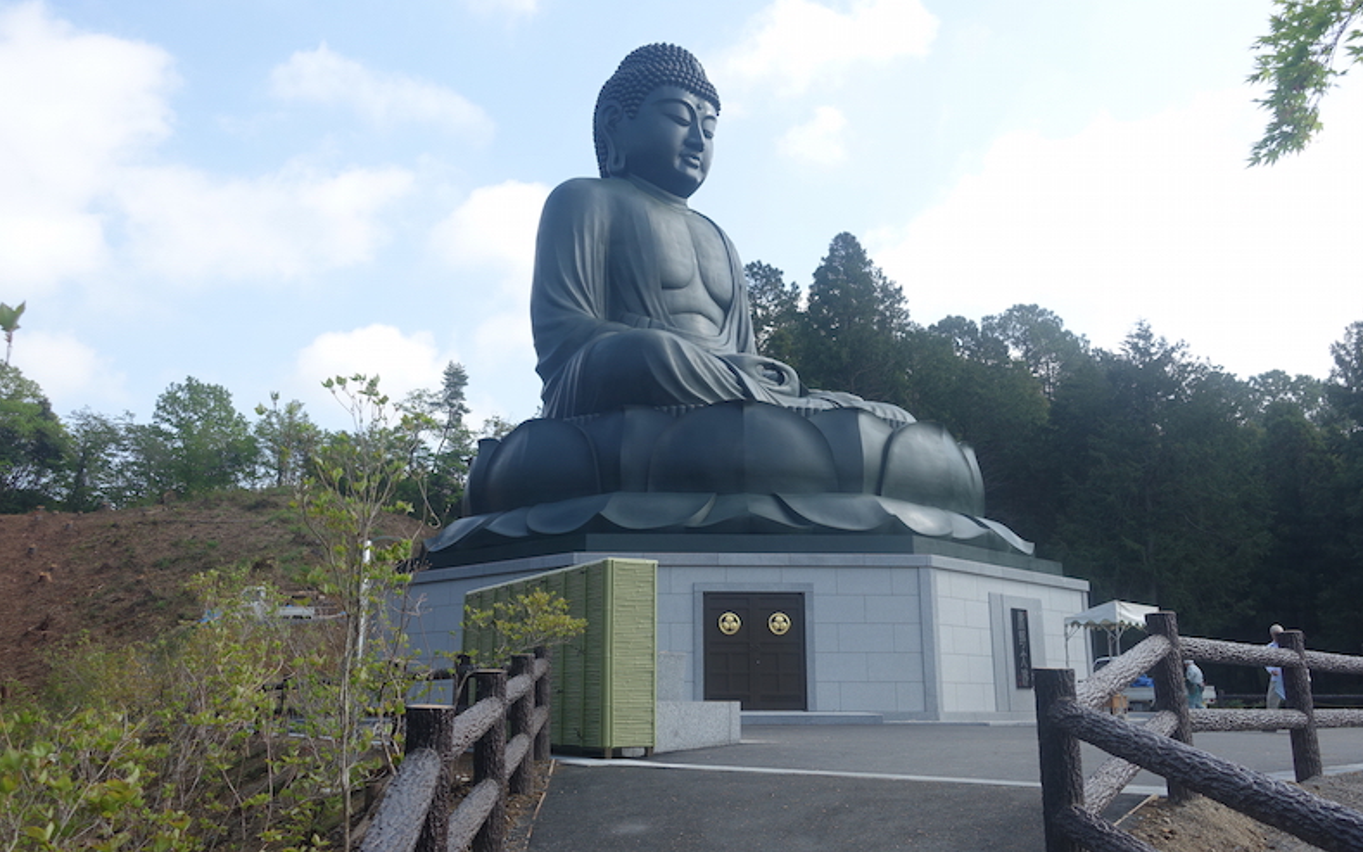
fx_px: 1151
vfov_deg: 40.6
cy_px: 402
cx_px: 688
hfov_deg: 61.2
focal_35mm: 31
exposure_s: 1/500
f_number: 4
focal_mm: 11
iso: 125
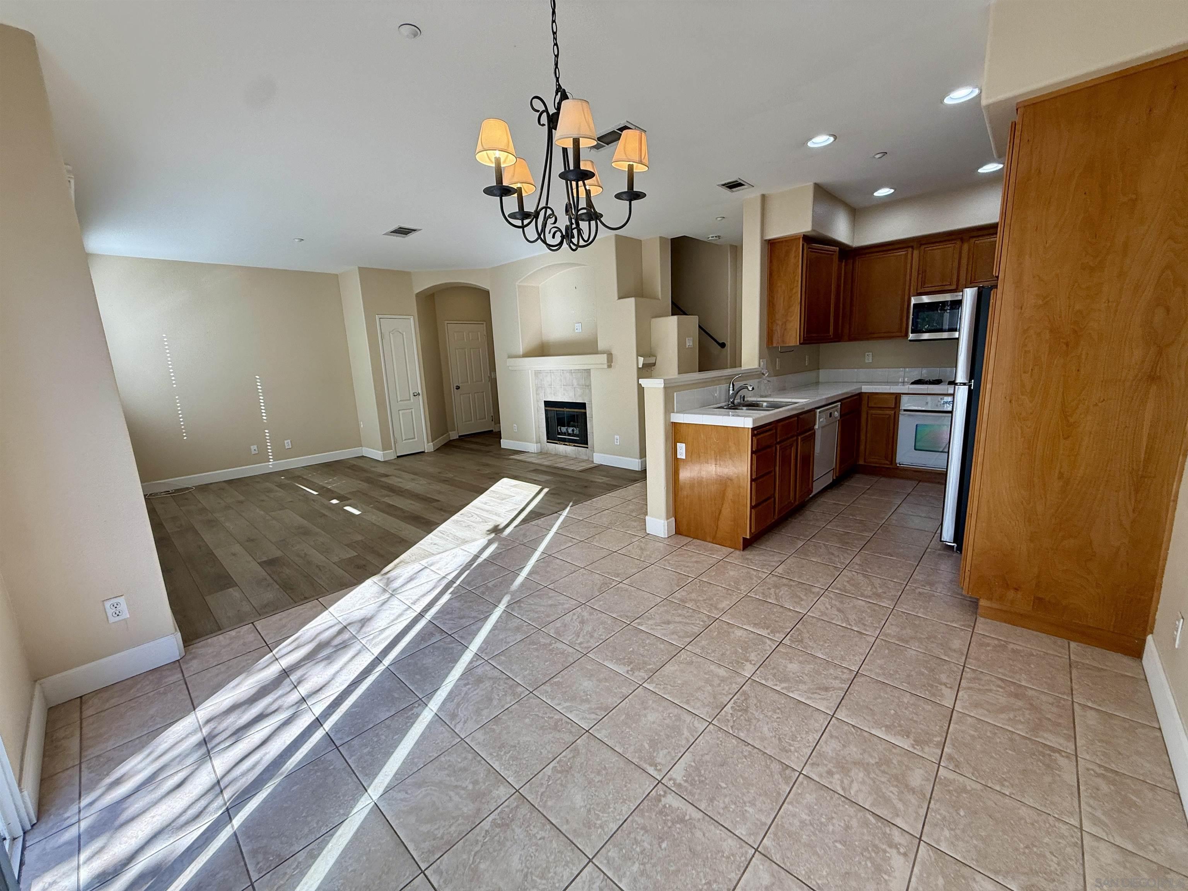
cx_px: 594
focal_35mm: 14
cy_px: 446
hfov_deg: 102.1
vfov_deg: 85.7
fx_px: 480
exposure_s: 1/180
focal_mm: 2.22
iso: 64
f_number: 2.2
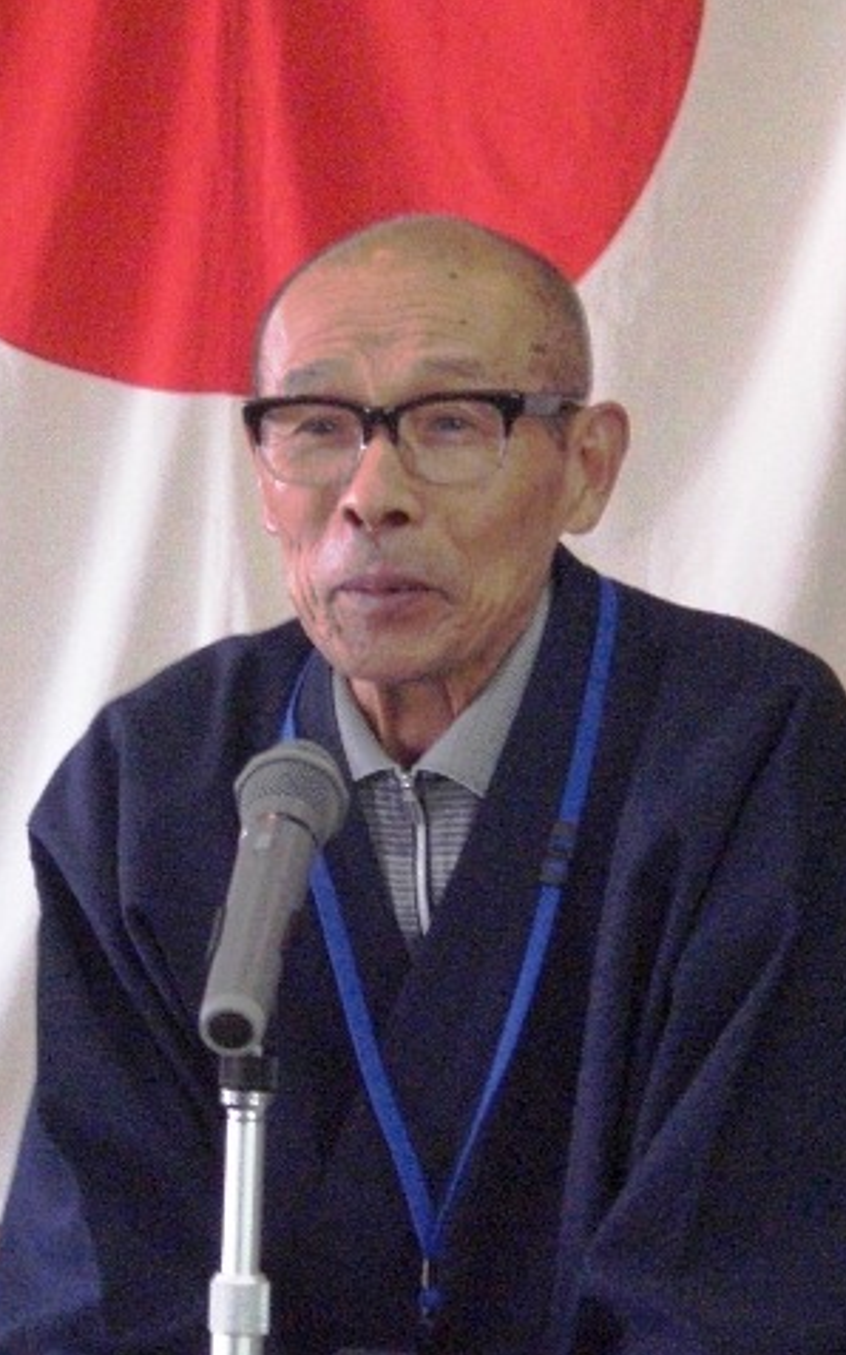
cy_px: 676
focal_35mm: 162
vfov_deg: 12.9
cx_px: 426
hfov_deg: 8.1
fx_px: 5978
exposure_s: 1/50
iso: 800
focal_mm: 18.9
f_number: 5.9
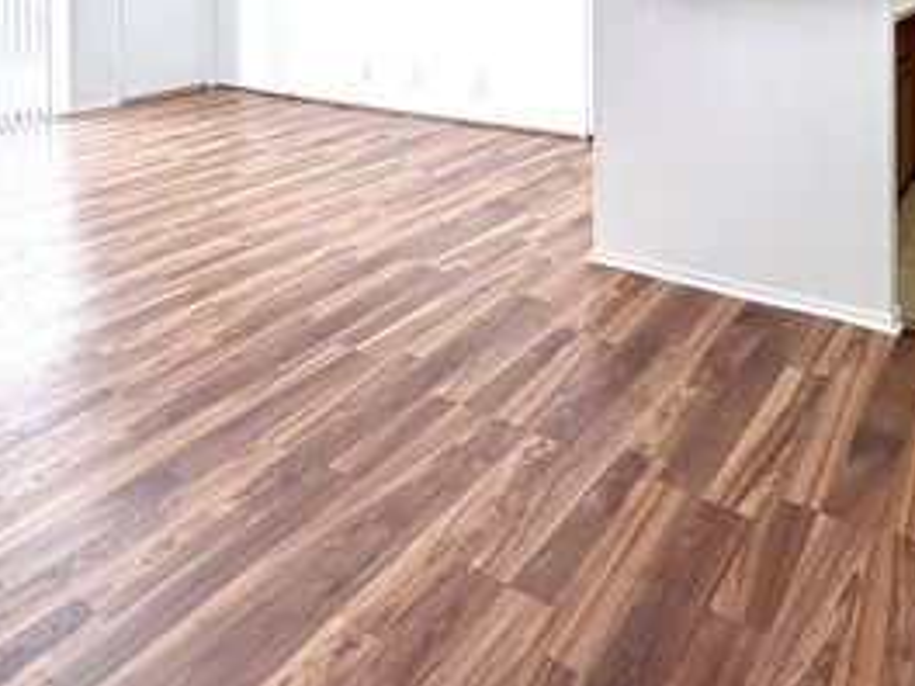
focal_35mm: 34
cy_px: -59
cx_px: 302
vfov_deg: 35.9
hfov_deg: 52.9
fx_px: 899
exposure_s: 1/121
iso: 250
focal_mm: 2.22
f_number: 2.2
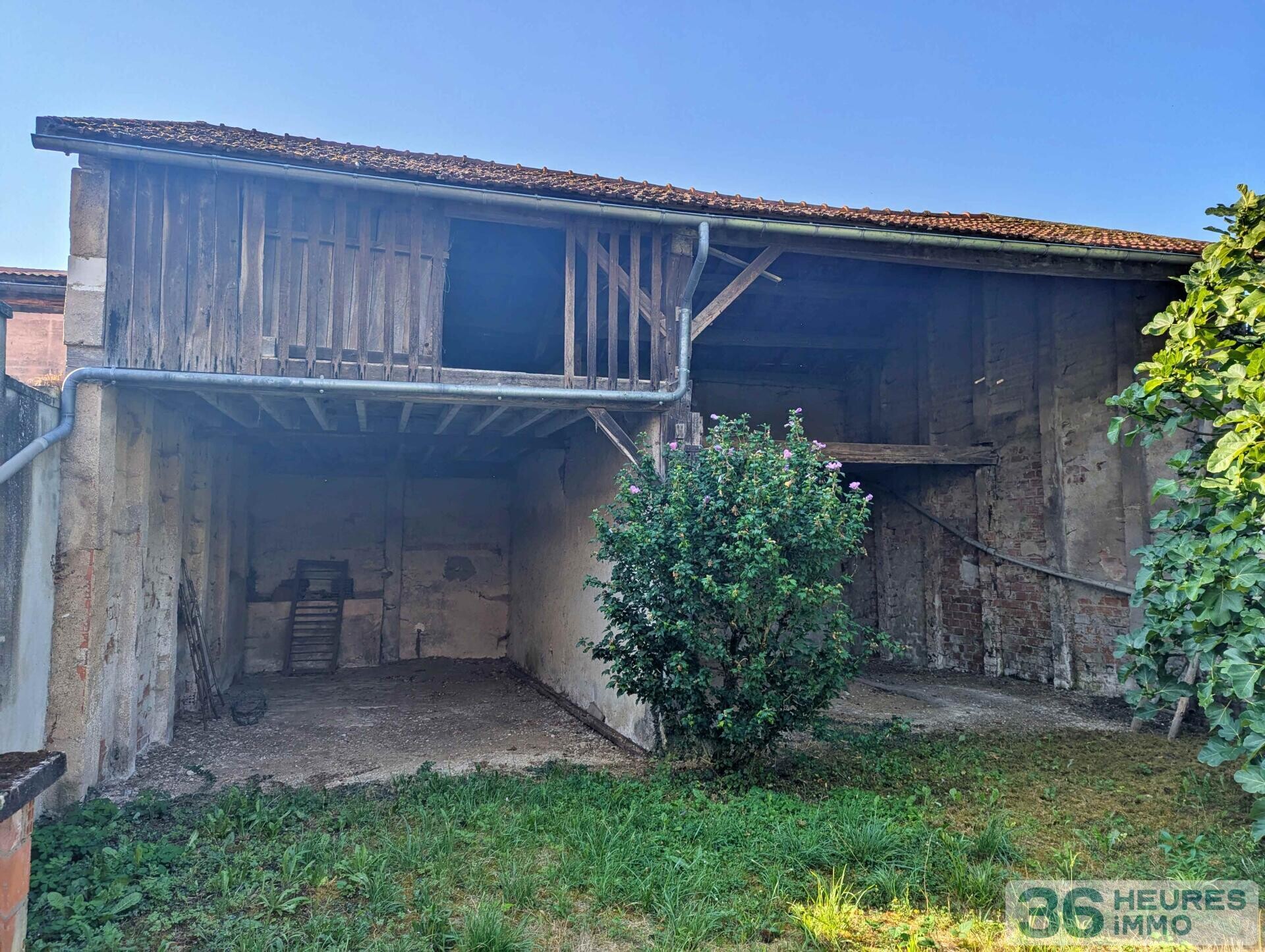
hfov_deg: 71.5
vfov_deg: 56.9
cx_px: 632
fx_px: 878
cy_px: 476
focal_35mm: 24
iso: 43
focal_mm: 6.81
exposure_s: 1/1919
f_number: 1.85
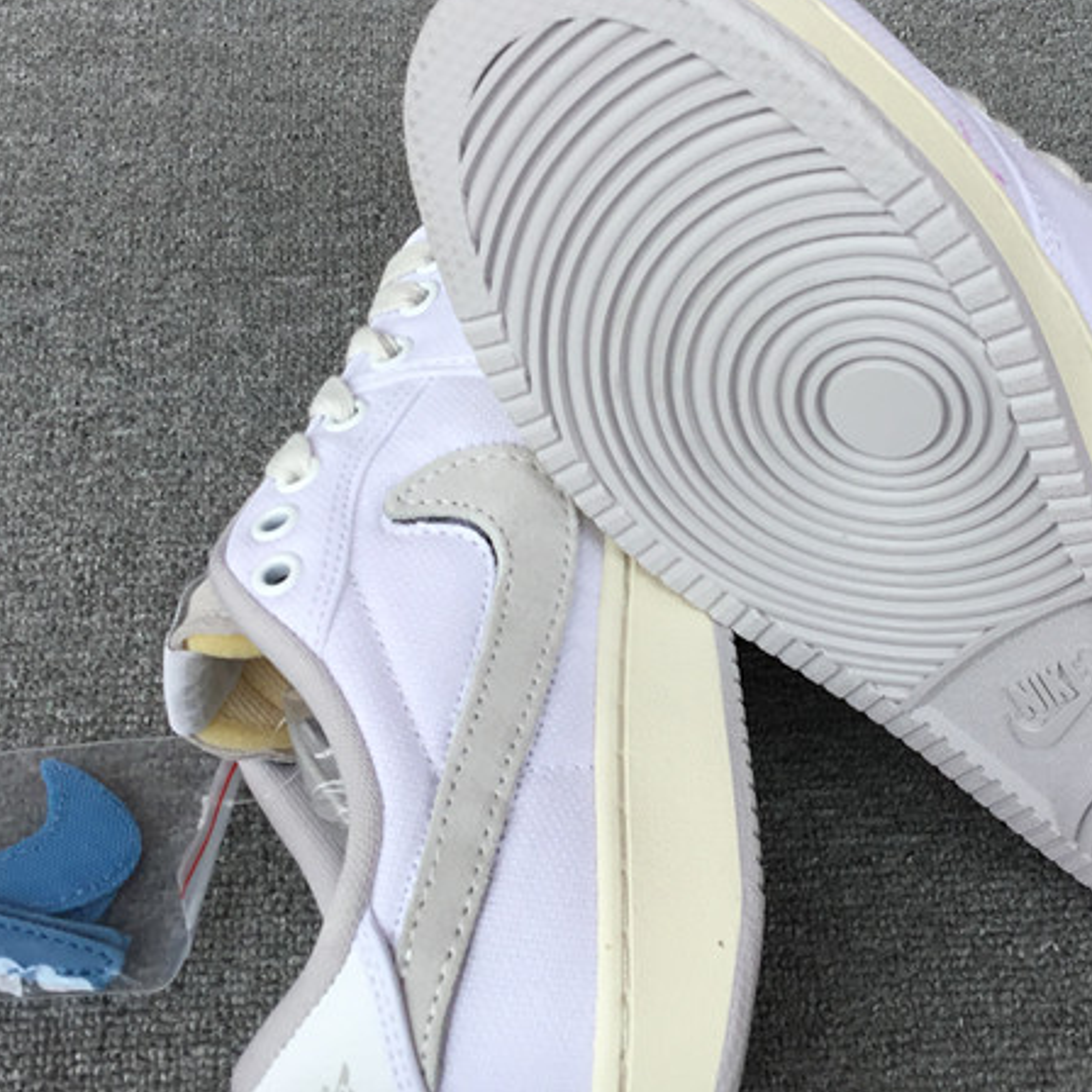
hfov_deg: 30.9
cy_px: 513
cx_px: 714
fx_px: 1963
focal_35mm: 55
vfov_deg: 31.1
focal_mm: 3.3
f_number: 2.4
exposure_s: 1/426
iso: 25
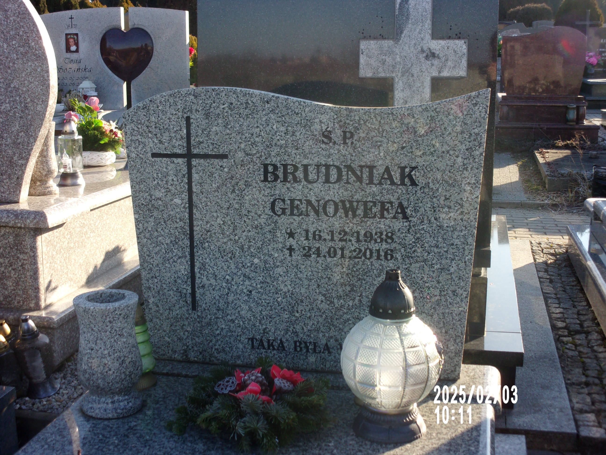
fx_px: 928
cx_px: 303
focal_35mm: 53
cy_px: 228
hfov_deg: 36.2
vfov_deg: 27.5
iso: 80
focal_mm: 9.5
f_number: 4.9
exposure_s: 1/180
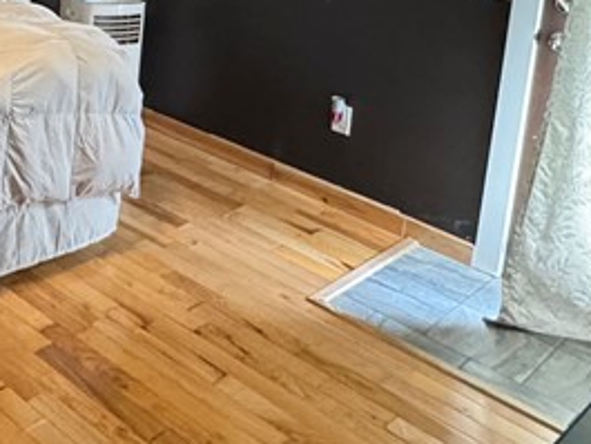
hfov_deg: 32.3
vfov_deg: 24.5
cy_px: -87
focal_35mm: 54
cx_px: -20
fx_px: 922
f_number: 2.2
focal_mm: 2.22
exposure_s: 1/60
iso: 800
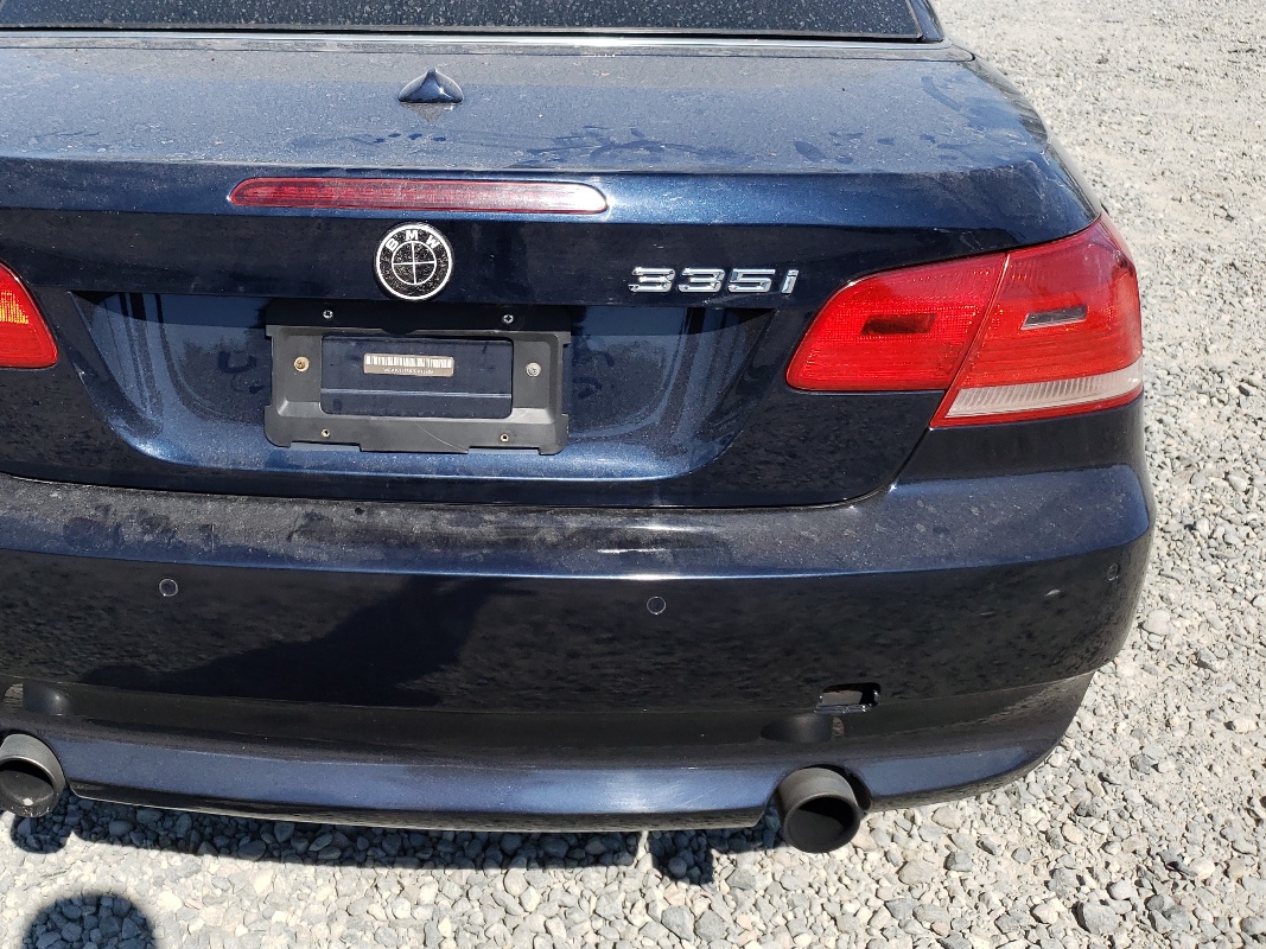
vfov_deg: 36.4
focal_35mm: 39
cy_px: 317
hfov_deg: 47.0
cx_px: 403
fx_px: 1426
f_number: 1.5
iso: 50
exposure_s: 1/2500
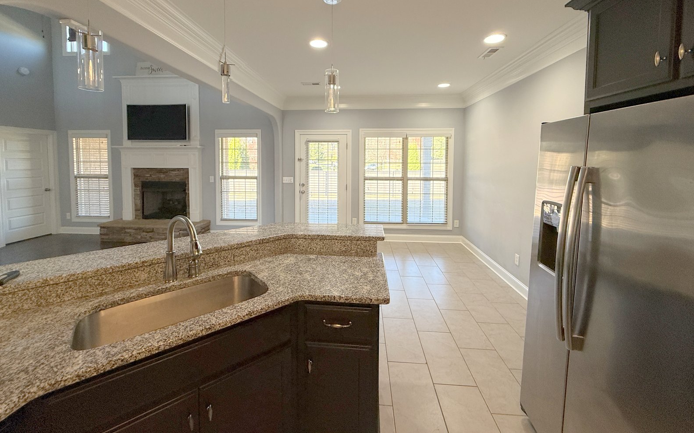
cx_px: 344
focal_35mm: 15
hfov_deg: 101.5
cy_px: 172
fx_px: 284
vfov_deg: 73.9
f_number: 2.2
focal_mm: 2.22
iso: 125
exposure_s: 1/120
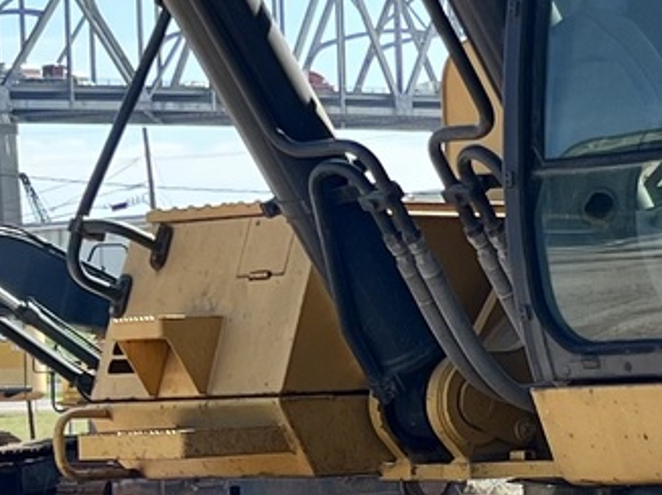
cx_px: 735
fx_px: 3077
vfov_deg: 9.2
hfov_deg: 12.1
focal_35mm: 161
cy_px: 365
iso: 50
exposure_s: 1/1597
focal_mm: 5.7
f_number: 1.5
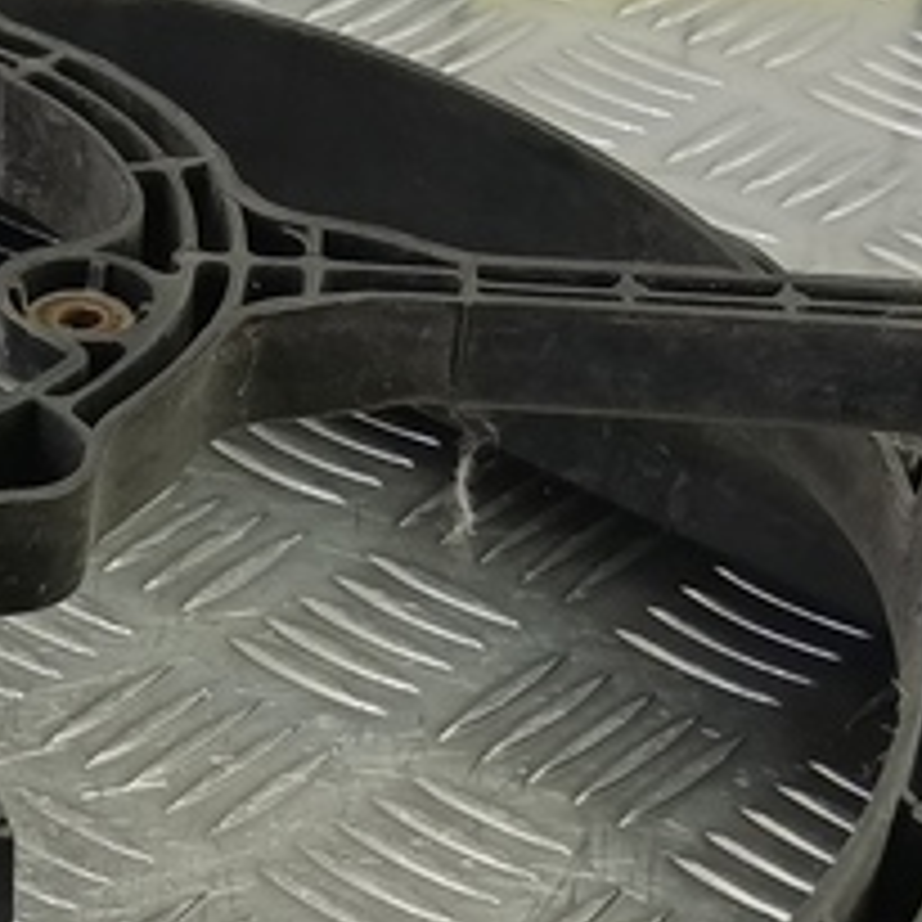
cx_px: -216
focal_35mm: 119
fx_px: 3586
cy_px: 1196
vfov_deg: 14.1
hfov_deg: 14.2
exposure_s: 1/50
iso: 181
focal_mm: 4.11
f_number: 1.6
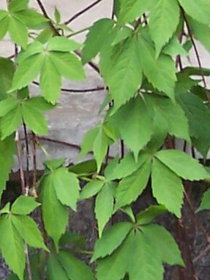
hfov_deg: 5.6
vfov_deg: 7.8
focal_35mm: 254
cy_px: 202
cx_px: -306
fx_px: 2056
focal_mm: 8
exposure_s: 1/180
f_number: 2.8
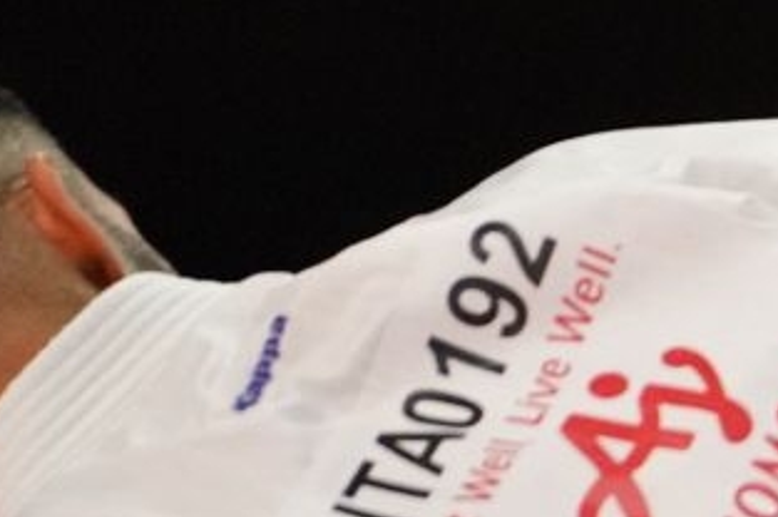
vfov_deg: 1.2
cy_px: 390
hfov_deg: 1.8
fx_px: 24611
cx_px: 2140
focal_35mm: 1140
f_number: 2.8
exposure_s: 1/1000
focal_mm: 198
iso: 6400
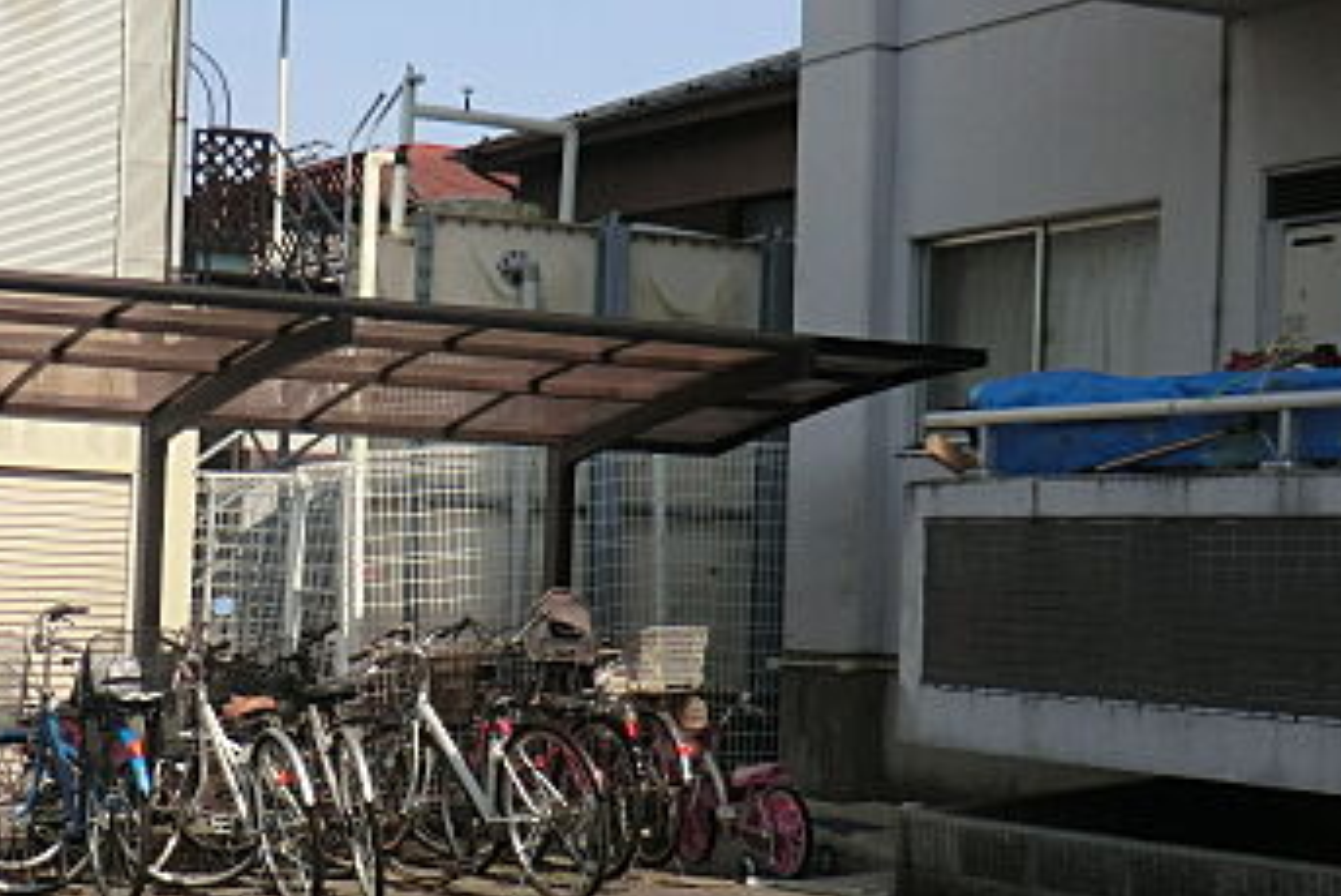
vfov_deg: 20.6
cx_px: 340
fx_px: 2459
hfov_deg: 30.0
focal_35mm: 66
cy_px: 560
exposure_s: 1/1000
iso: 80
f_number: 3.6
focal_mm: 6.1
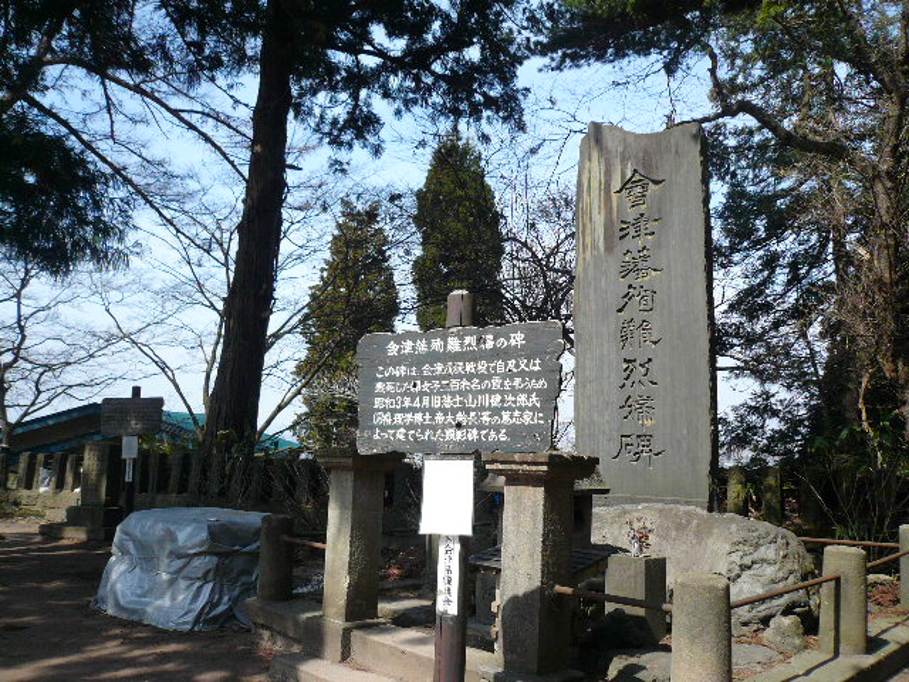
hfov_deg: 63.4
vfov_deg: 49.7
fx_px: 735
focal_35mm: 28
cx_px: 454
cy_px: 341
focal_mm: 4.6
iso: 100
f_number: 2.8
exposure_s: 1/1000
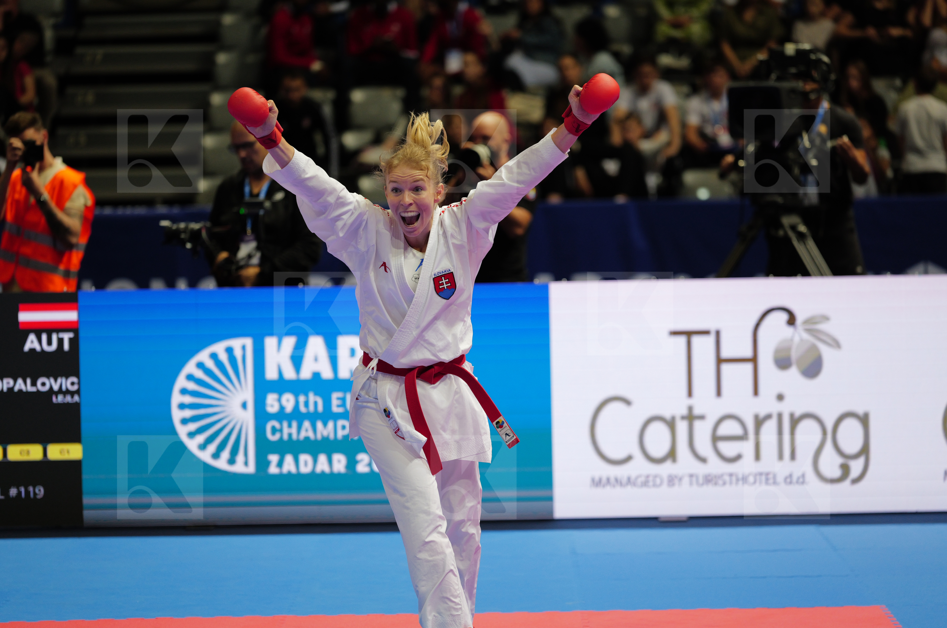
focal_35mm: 154
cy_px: 314
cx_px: 474
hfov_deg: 13.4
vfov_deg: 8.9
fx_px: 4044
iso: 1600
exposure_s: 1/1000
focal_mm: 154
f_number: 2.8
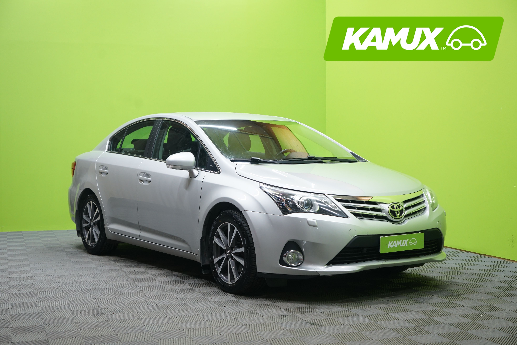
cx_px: 258
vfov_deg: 25.5
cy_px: 172
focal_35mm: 53
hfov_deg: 37.5
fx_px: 761
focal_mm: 53
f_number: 5
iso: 800
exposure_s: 1/25
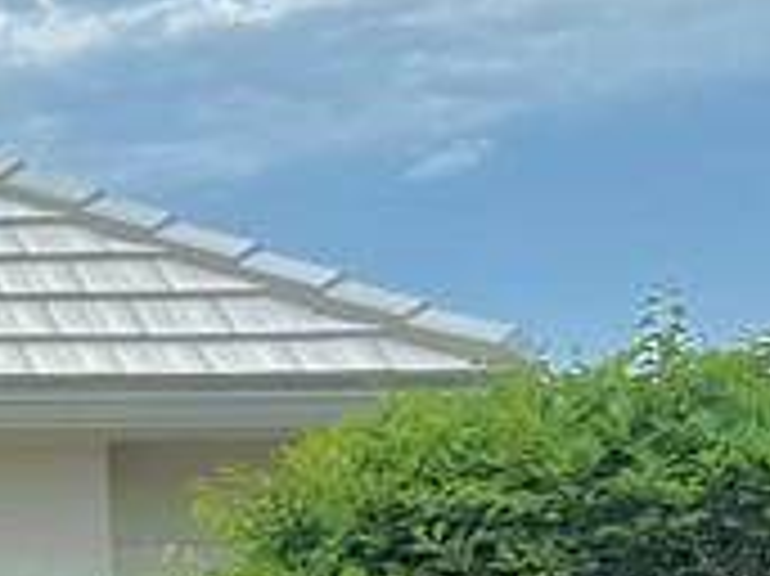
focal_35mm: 144
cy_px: 461
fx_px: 3201
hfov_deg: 10.3
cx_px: -1461
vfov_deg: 10.3
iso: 80
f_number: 1.78
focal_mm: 6.76
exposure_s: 1/5348
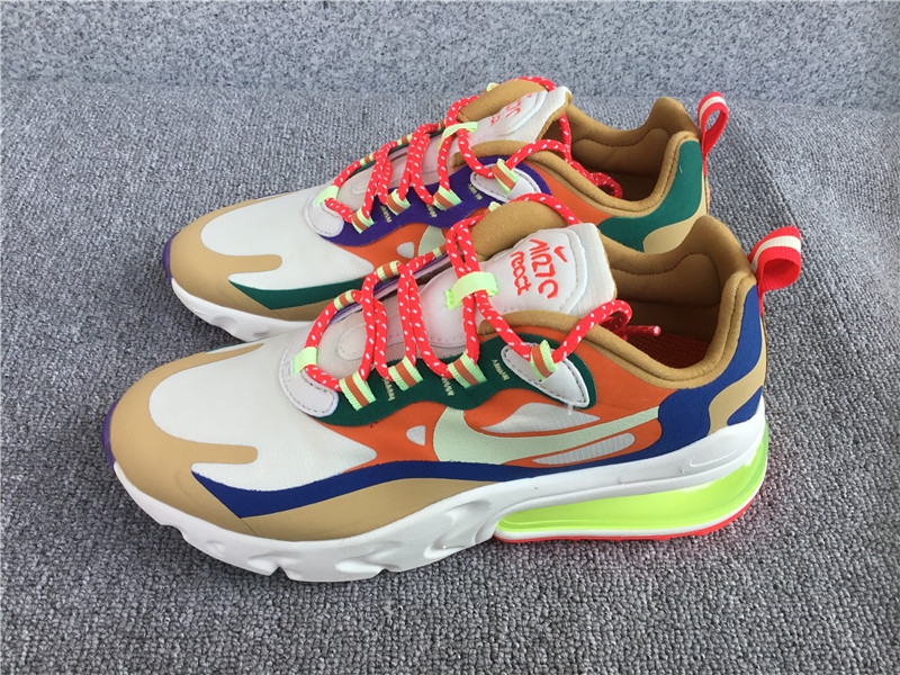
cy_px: 338
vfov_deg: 45.4
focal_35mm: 31
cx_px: 450
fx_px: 806
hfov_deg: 58.4
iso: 25
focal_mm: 3.3
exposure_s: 1/266
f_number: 2.4
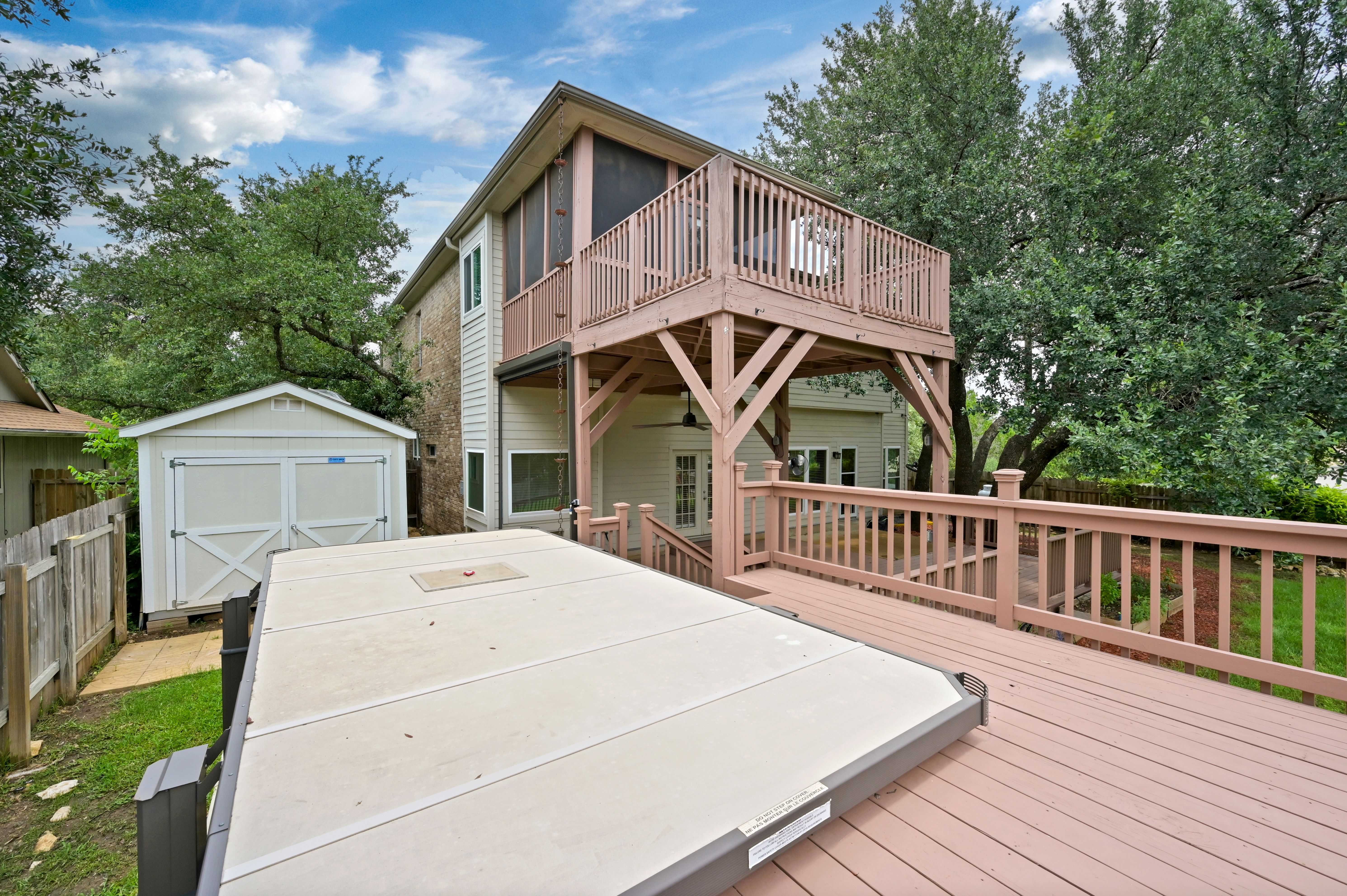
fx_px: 524
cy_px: 448
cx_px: 674
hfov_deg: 104.3
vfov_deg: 81.1
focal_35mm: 14
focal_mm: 14
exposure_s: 1/2500
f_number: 8
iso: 800
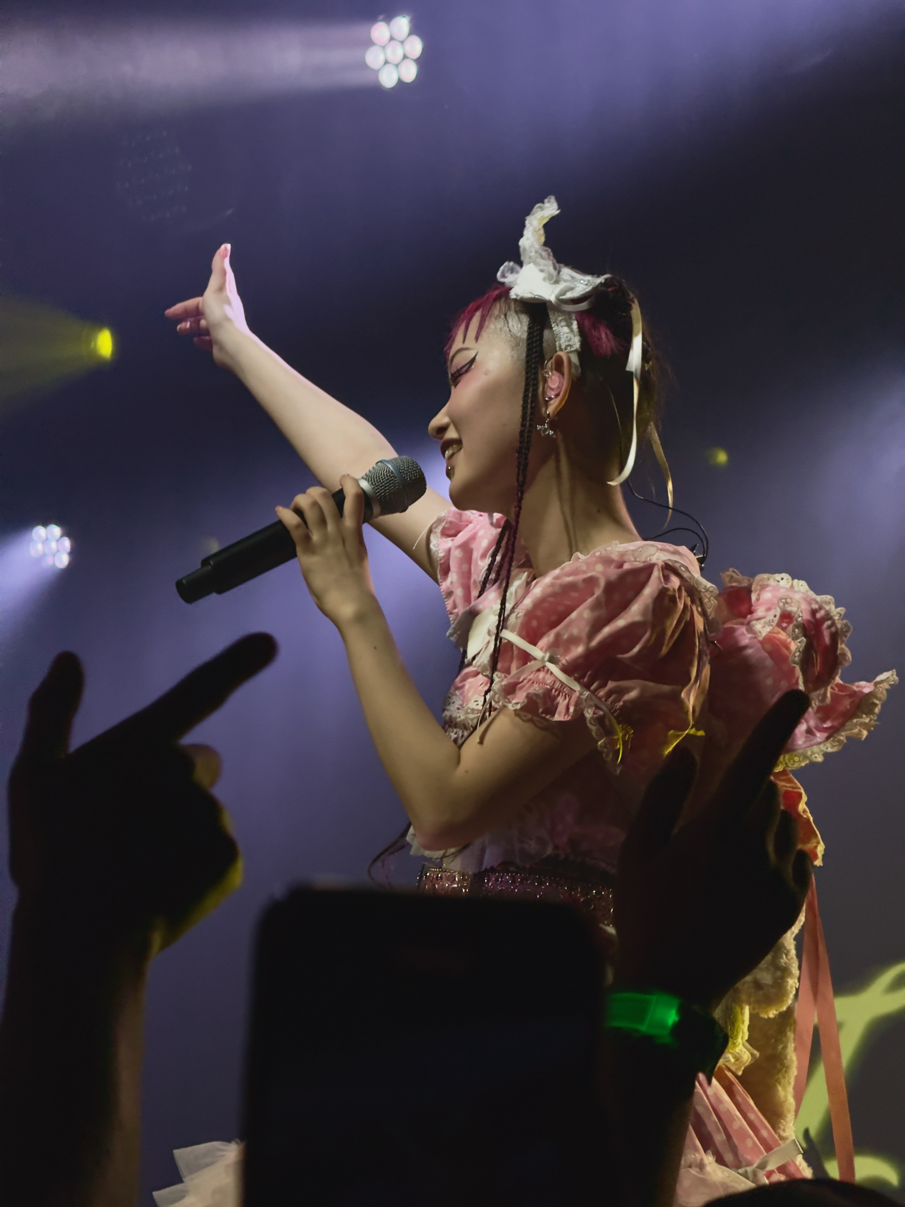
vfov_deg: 16.4
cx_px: 452
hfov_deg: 12.3
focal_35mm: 120
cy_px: 604
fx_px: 4183
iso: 125
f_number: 2.8
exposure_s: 1/100
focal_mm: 15.66
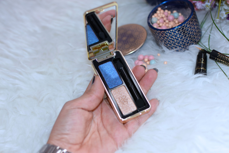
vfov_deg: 25.8
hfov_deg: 37.9
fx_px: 334
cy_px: 76
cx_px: 114
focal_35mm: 52
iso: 100
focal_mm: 35
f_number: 2.8
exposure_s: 1/250
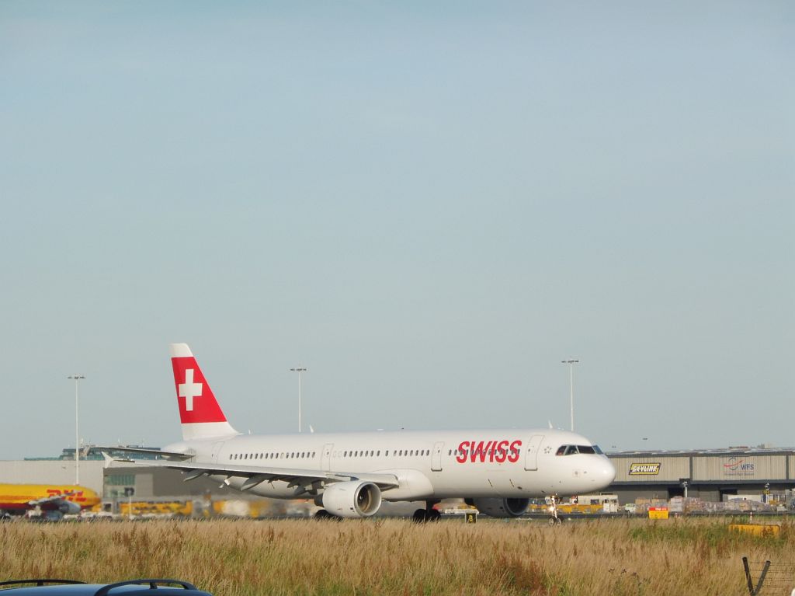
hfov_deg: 7.5
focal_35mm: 265
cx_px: 398
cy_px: 298
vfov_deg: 5.6
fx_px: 6083
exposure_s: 1/320
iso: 100
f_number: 7.1
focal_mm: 47.3
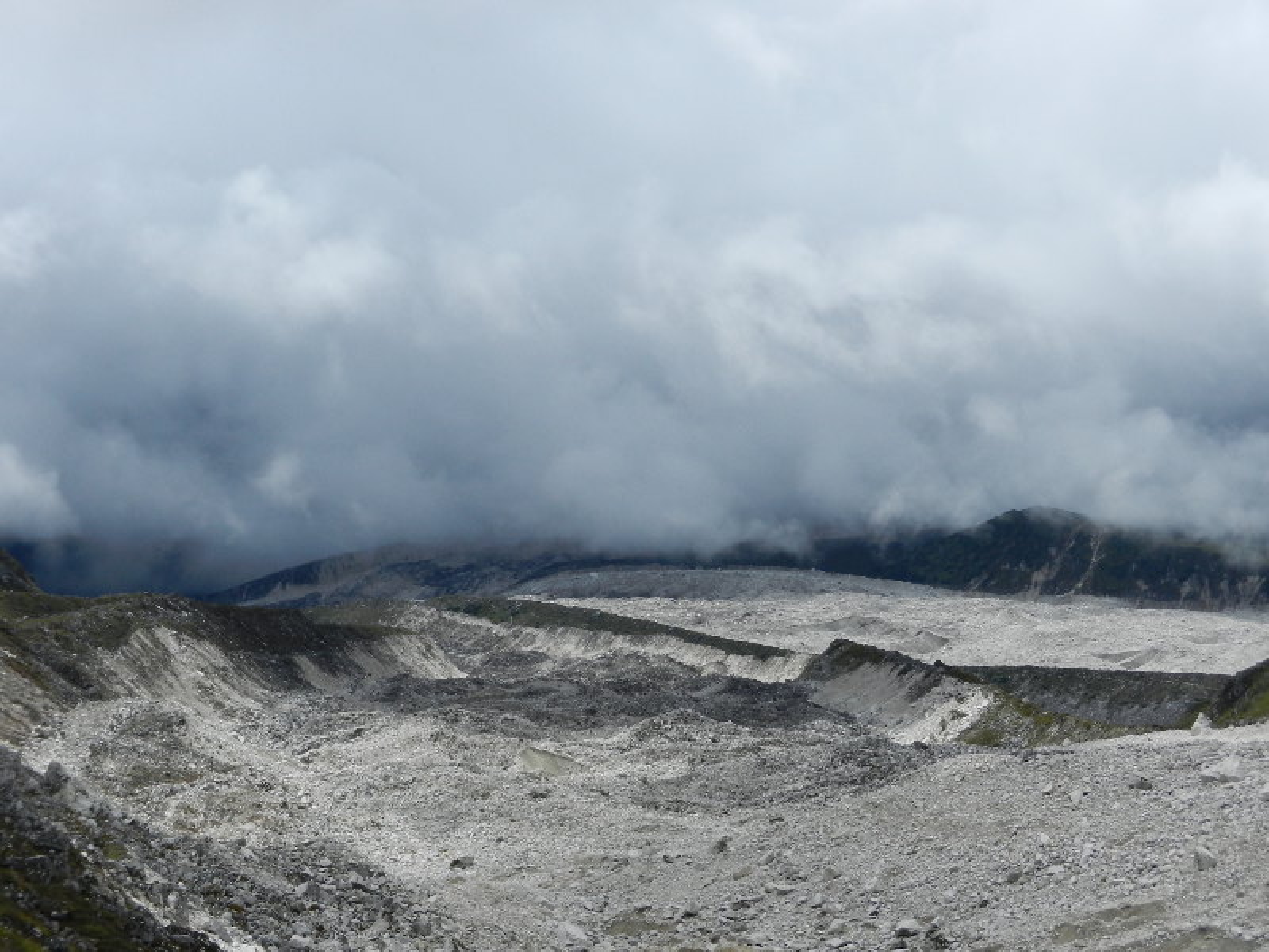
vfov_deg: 21.6
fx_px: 2493
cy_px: 476
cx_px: 634
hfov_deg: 28.6
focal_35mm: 68
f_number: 4.6
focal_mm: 12.3
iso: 160
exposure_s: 1/1600
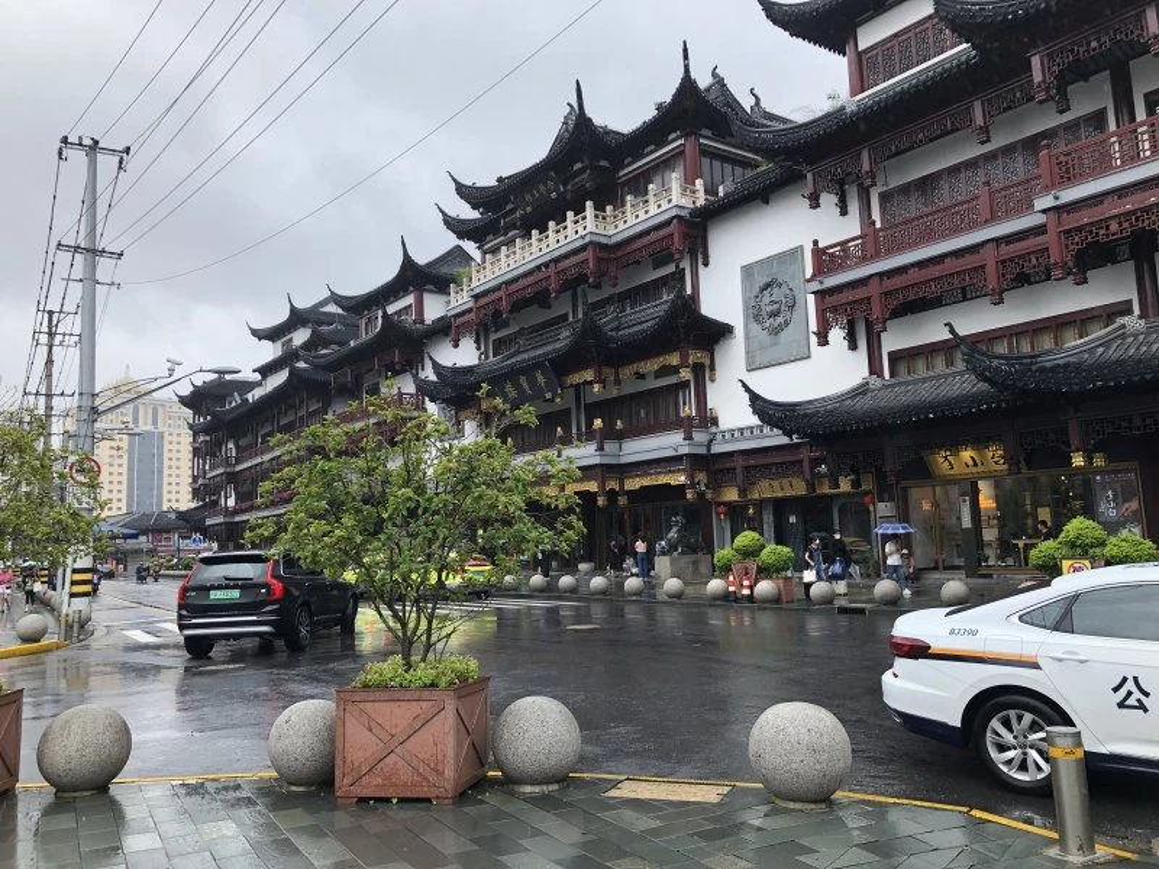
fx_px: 937
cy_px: 434
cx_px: 580
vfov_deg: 49.7
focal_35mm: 28
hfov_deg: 63.4
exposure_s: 1/475
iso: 20
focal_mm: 4
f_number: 1.8
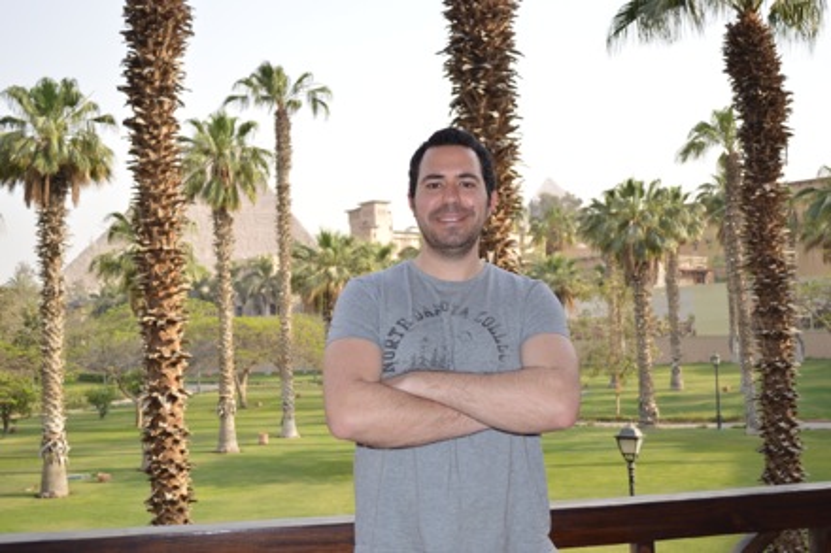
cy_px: 276
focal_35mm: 39
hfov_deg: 49.6
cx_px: 416
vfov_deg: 34.2
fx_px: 900
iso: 100
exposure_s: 1/200
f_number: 4.2
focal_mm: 26
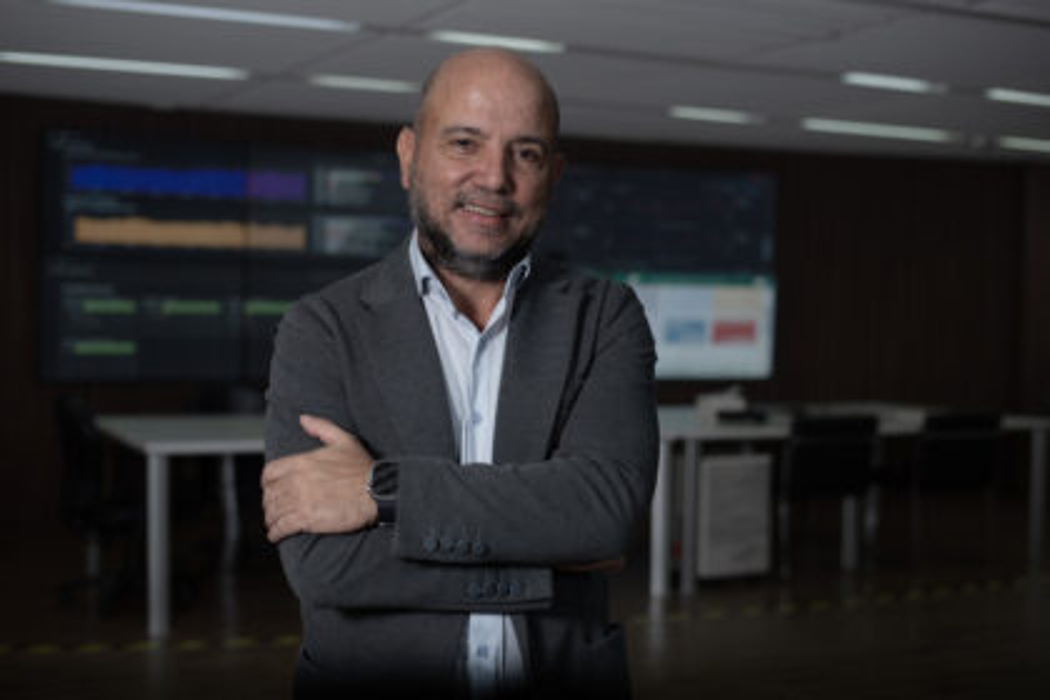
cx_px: 525
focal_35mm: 50
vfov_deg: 27.0
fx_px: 1458
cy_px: 350
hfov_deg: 39.6
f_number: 2.8
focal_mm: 50
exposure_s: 1/250
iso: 100
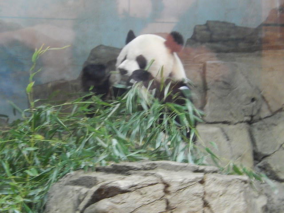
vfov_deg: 8.8
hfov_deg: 11.7
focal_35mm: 169
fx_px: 1387
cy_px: 106
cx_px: 142
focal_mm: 30.3
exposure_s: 1/6
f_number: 5.7
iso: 800
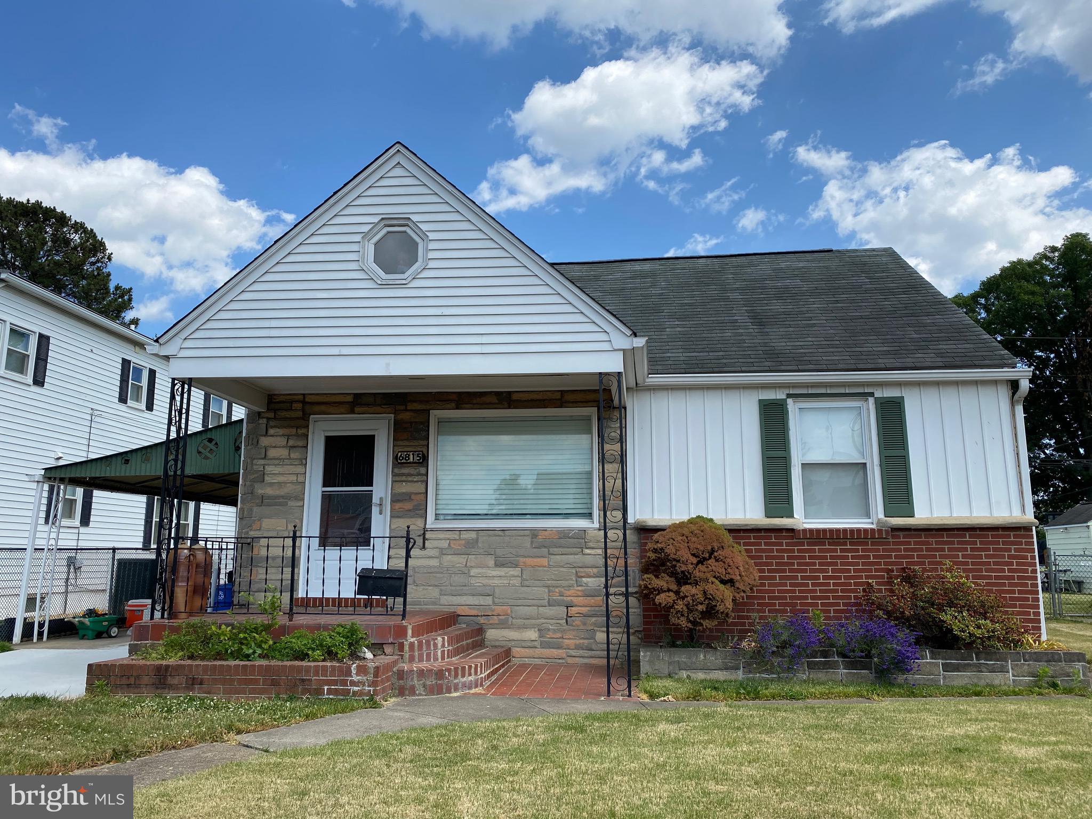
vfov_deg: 53.1
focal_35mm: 26
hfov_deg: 67.3
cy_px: 410
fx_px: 820
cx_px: 546
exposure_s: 1/2688
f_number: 1.8
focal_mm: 4.25
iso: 32
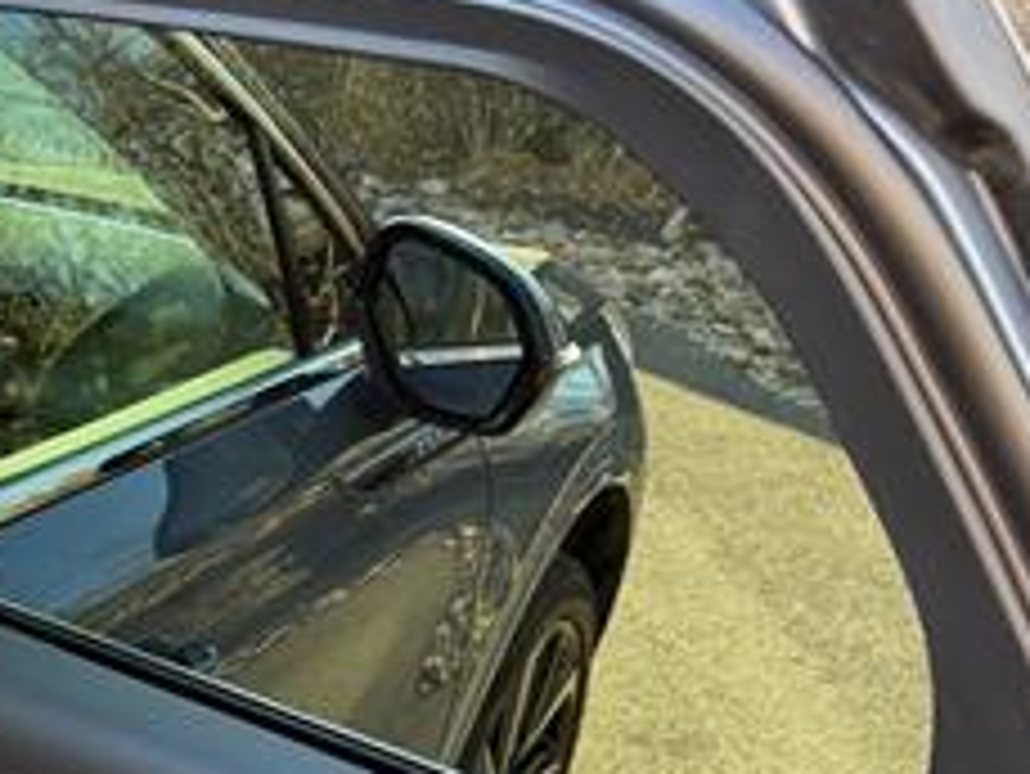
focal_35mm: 67
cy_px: 945
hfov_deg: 25.8
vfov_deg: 20.4
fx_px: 1995
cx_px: -211
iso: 200
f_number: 1.78
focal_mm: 6.76
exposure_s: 1/121
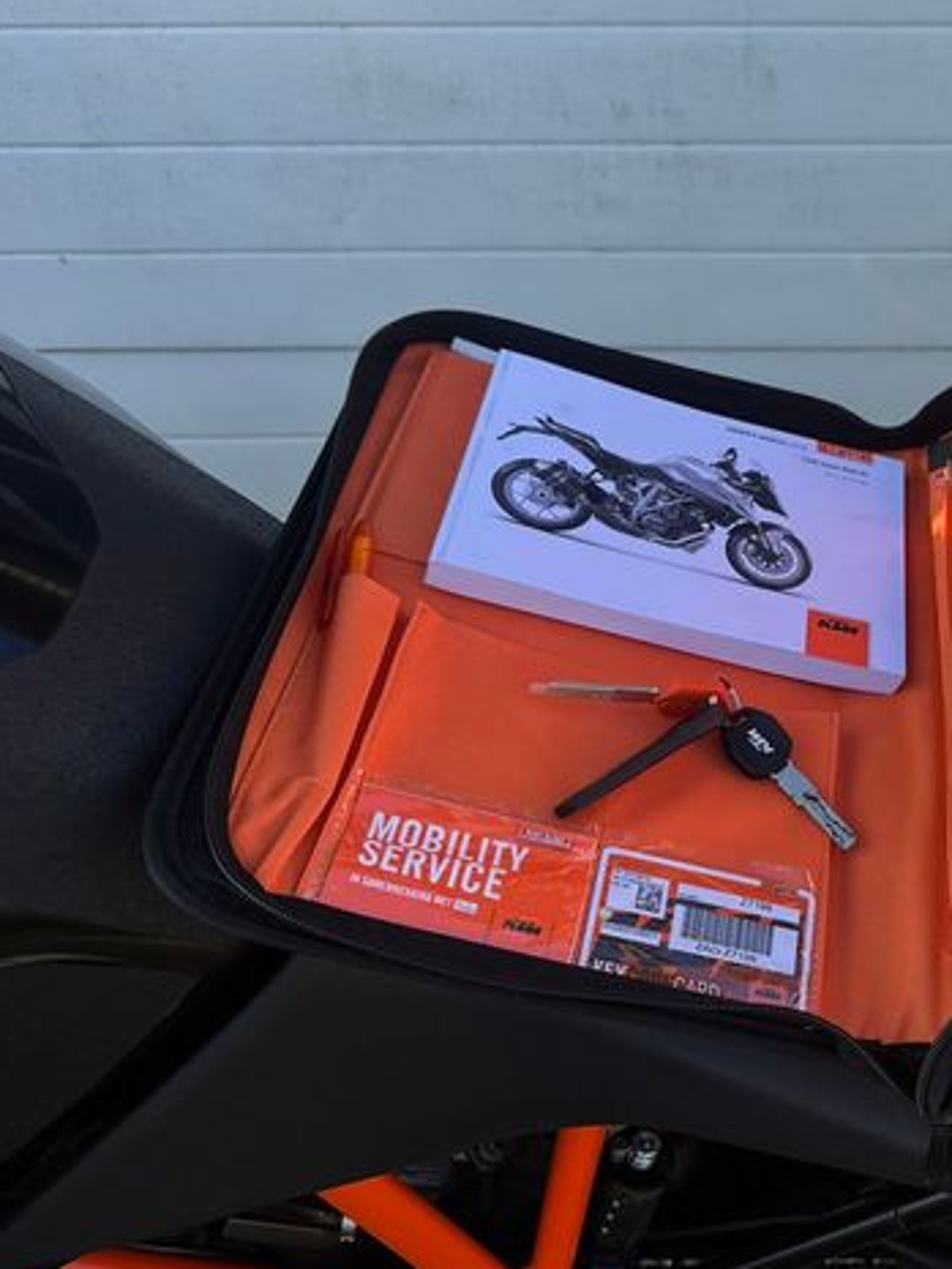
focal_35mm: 33
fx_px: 1210
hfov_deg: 39.7
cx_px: 865
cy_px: 641
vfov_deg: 55.3
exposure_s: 1/1916
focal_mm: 6.86
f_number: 1.78
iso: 80
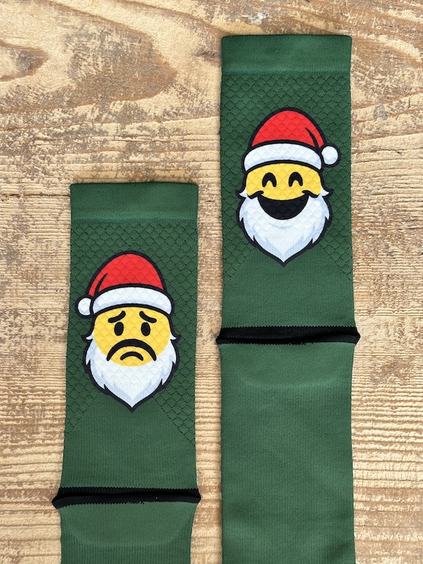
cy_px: 282
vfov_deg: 39.7
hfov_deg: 30.3
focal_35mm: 48
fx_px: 782
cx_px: 212
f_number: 1.78
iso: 80
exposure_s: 1/64
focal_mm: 6.86
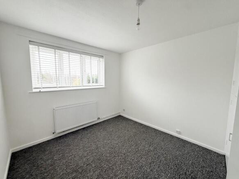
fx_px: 97
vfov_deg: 85.7
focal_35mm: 14
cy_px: 90
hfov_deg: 102.1
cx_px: 120
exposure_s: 1/99
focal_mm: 2.22
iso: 160
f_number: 2.2
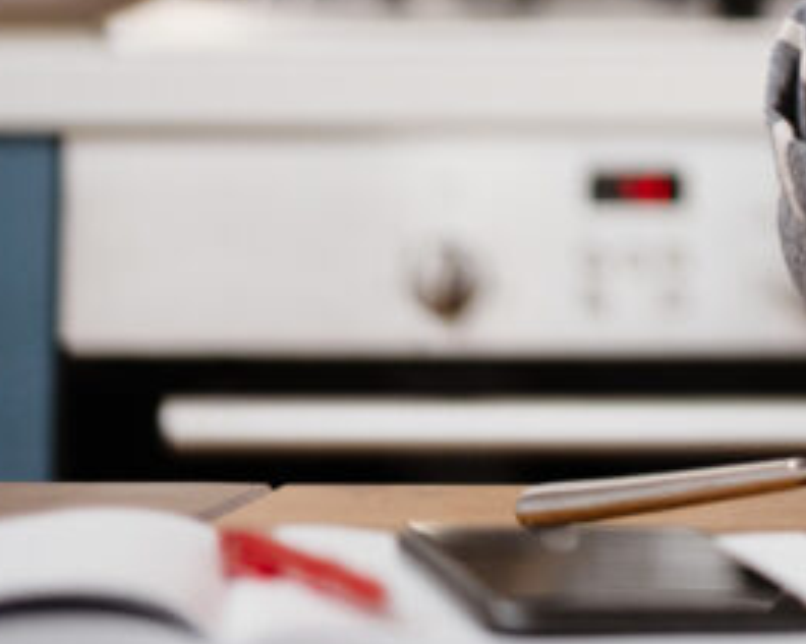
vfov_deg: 7.6
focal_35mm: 200
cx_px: 1395
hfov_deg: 9.3
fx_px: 4769
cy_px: -371
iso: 640
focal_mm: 55
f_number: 1.8
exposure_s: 1/320
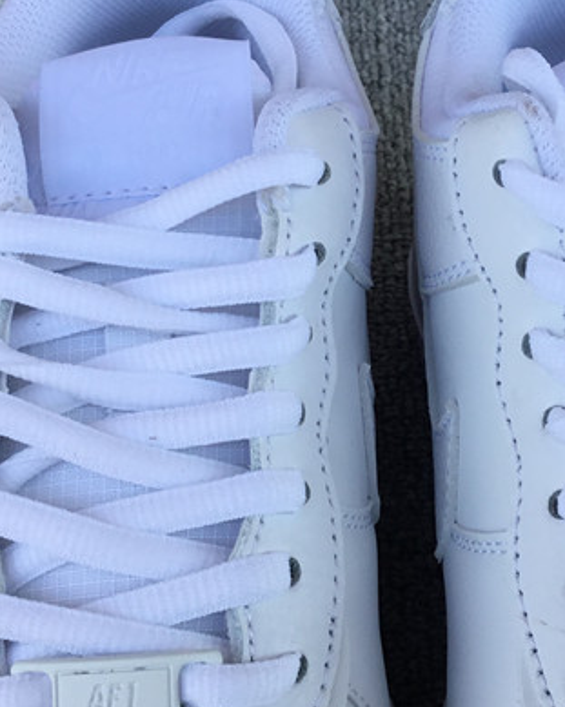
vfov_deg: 27.1
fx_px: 1464
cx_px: 411
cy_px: 323
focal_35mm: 70
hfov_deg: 21.7
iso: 25
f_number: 2.4
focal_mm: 3.3
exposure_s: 1/297
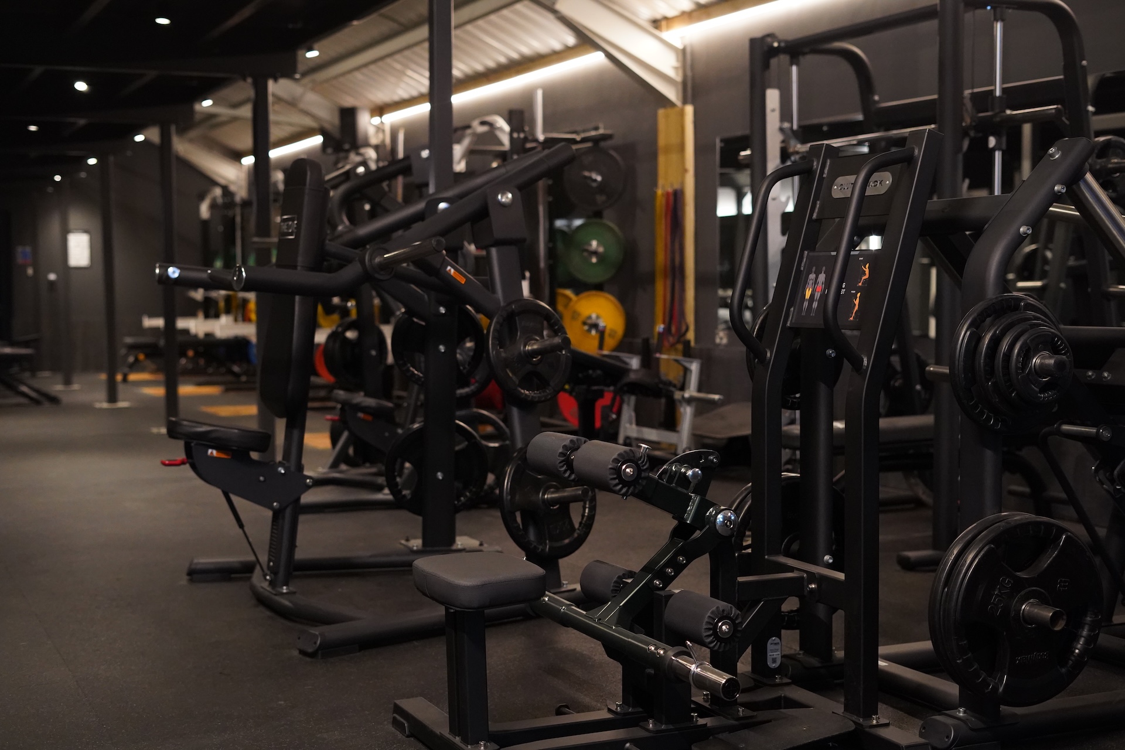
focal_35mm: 50
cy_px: 375
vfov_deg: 27.0
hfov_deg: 39.6
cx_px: 562
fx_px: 1562
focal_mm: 50
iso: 6400
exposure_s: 1/125
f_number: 2.8
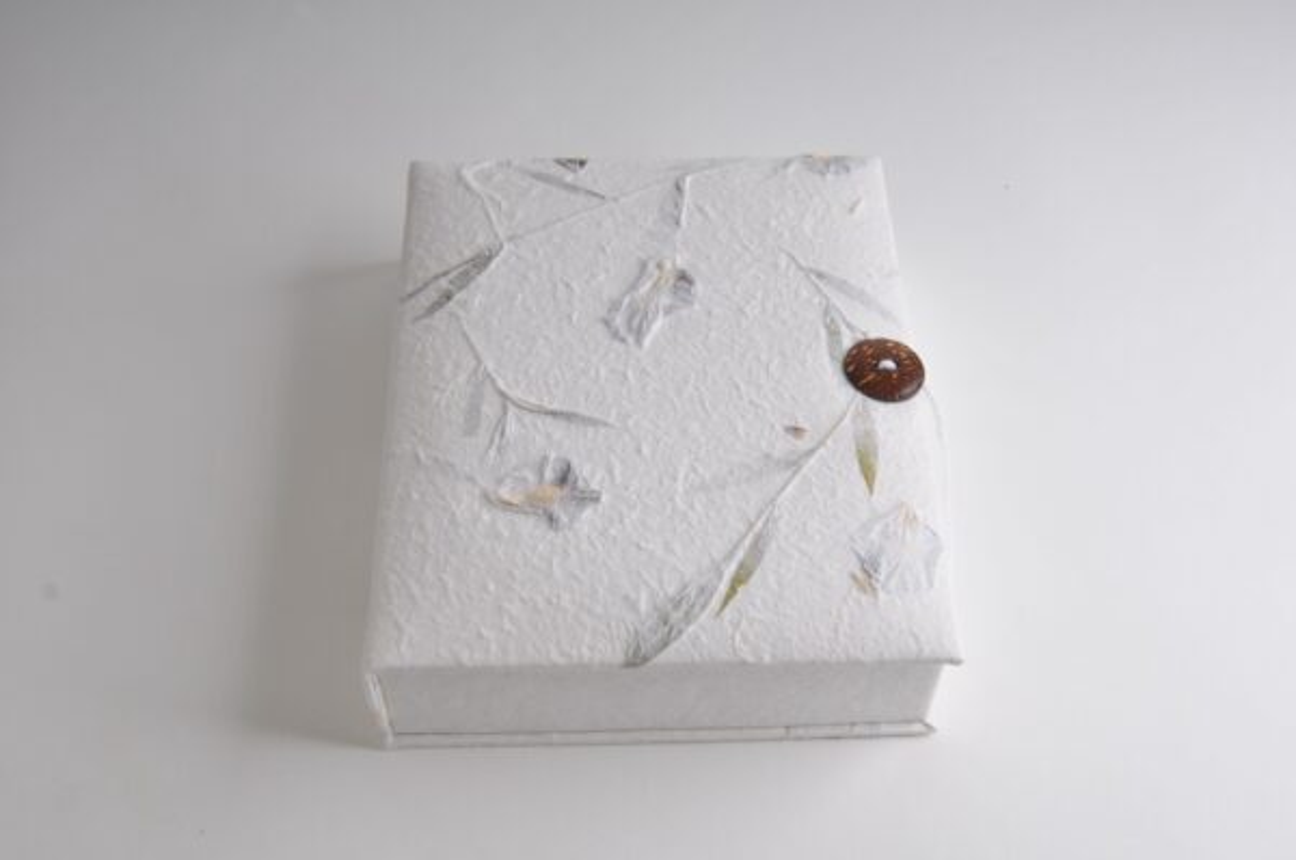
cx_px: 648
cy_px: 430
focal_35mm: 42
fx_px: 1510
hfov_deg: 46.5
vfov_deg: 31.8
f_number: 10
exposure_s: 1/200
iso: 250
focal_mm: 28
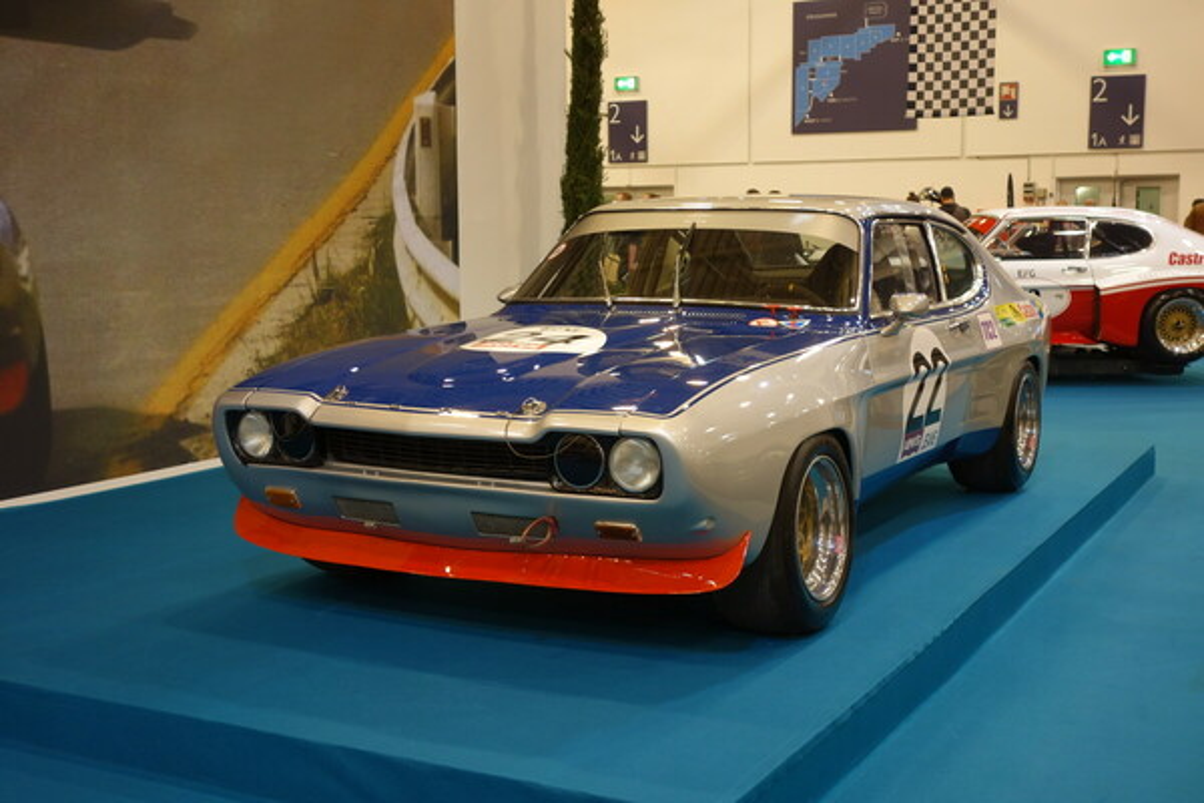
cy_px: 402
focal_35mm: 44
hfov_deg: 44.5
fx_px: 1471
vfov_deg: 30.5
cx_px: 602
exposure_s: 1/50
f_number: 3.2
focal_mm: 16.39
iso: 200
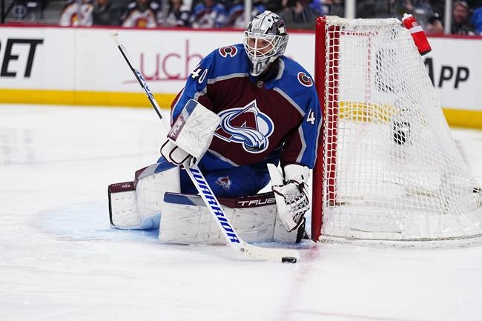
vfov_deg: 10.6
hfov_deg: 15.9
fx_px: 1727
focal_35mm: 129
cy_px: 160
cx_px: 241
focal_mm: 129
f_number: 2.8
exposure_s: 1/1600
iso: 1600
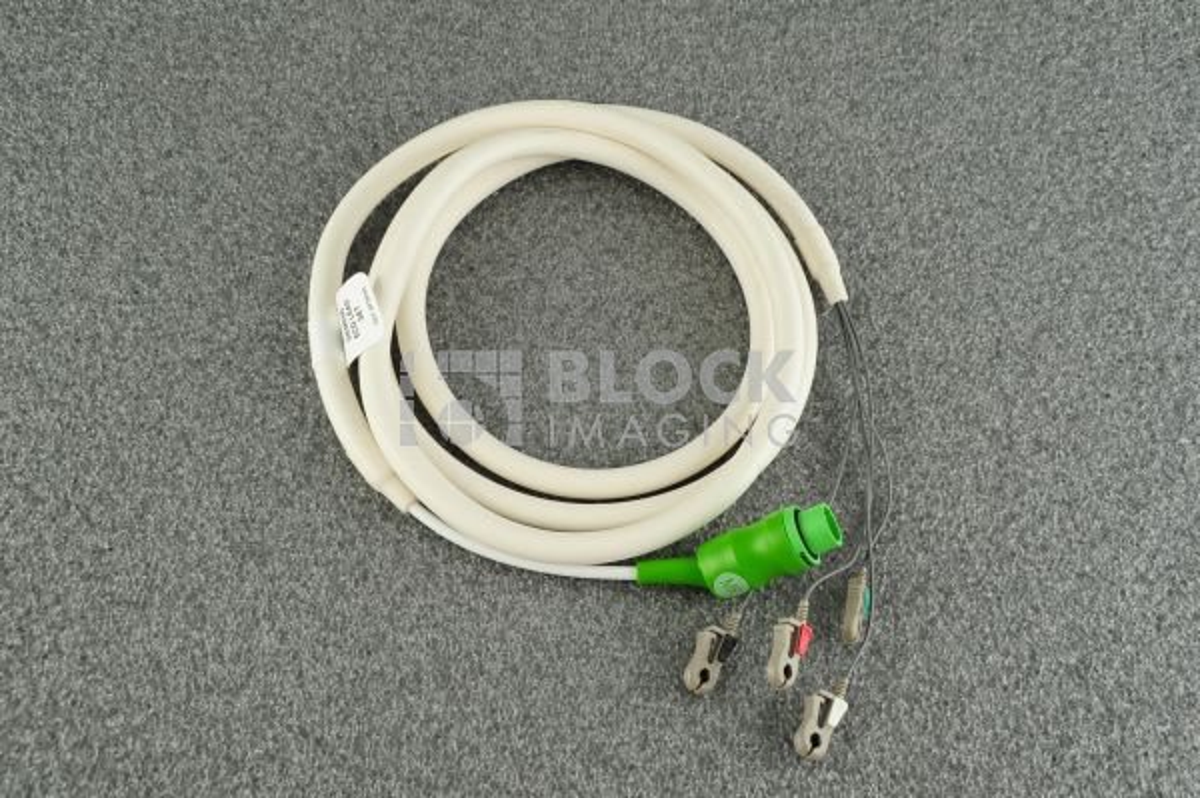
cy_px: 399
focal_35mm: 42
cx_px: 600
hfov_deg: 46.4
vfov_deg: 31.8
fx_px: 1399
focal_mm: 42
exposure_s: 1/125
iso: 1600
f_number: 11
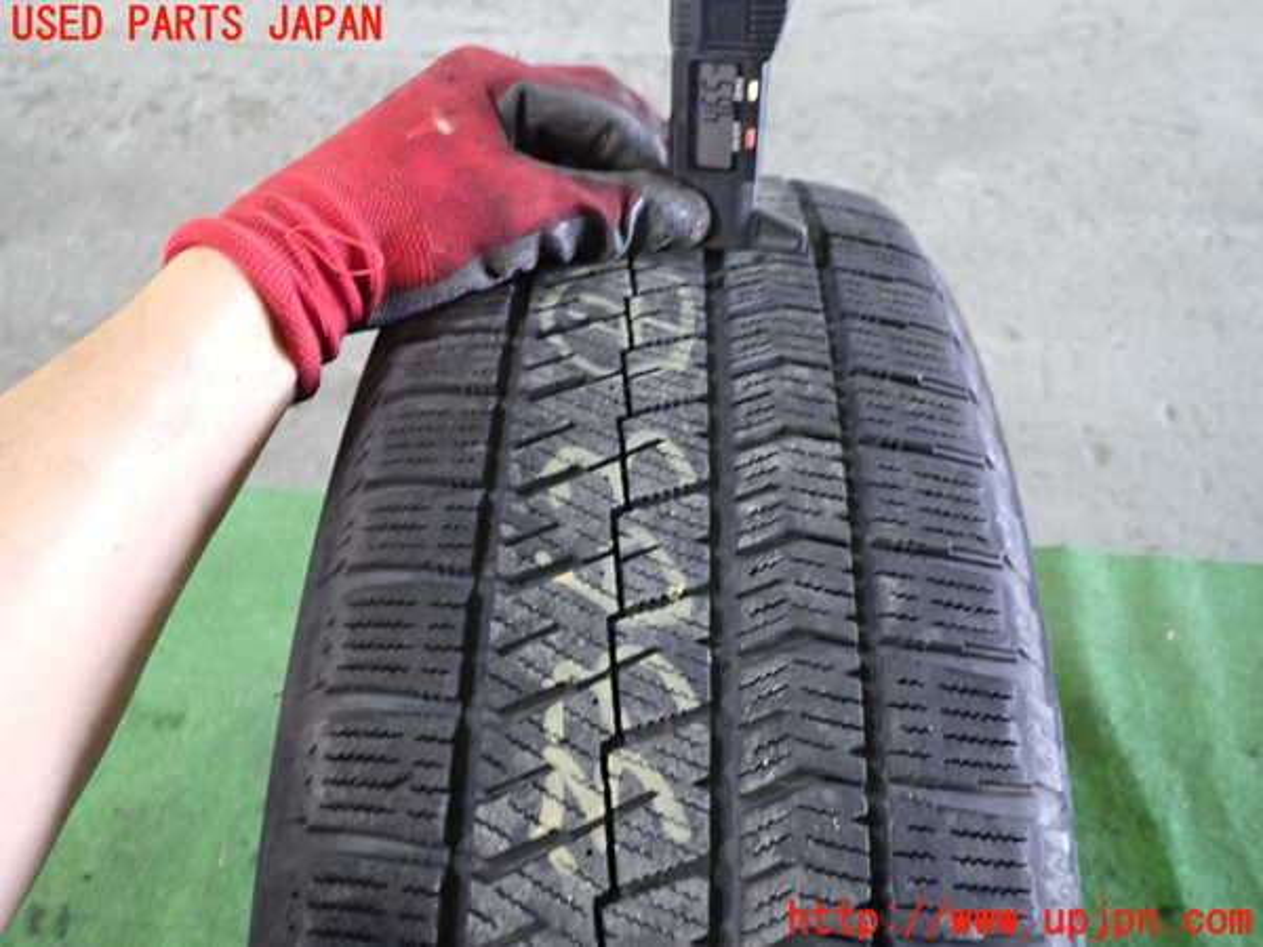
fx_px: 1095
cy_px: 474
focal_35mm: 30
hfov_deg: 60.0
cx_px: 632
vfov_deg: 46.8
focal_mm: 5.4
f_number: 2.3
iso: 640
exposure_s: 1/30
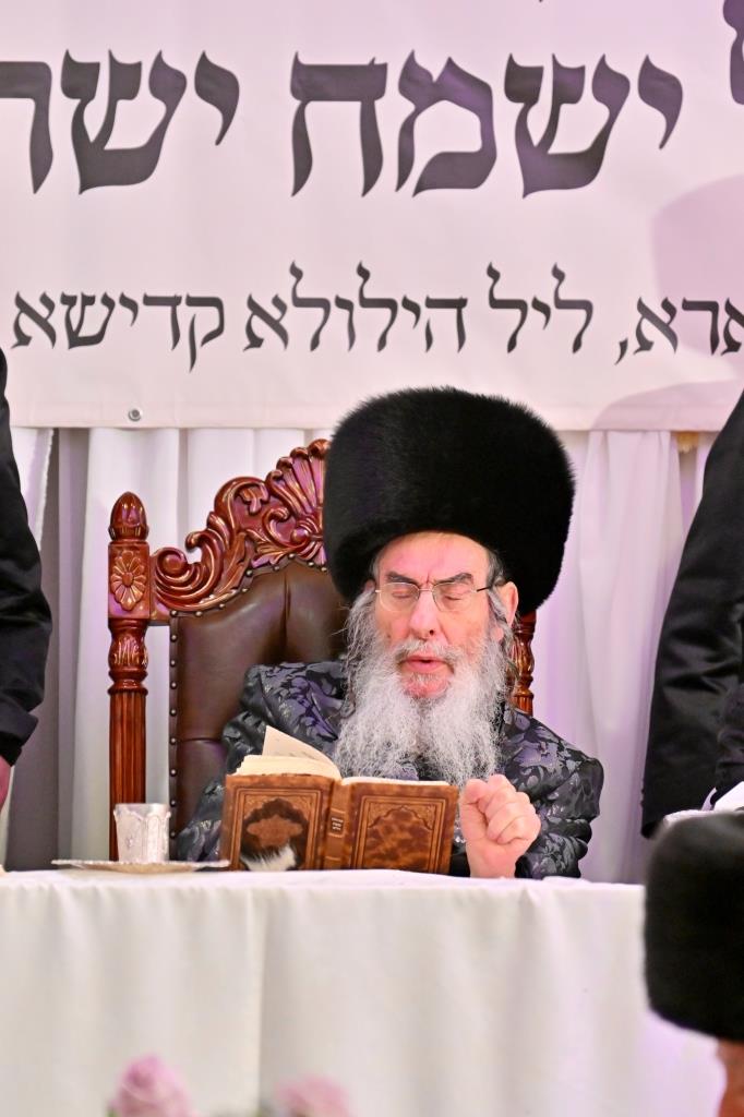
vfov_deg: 6.9
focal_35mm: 300
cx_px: 372
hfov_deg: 4.6
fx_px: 9306
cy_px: 558
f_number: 2.8
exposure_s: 1/250
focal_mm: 200
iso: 1250
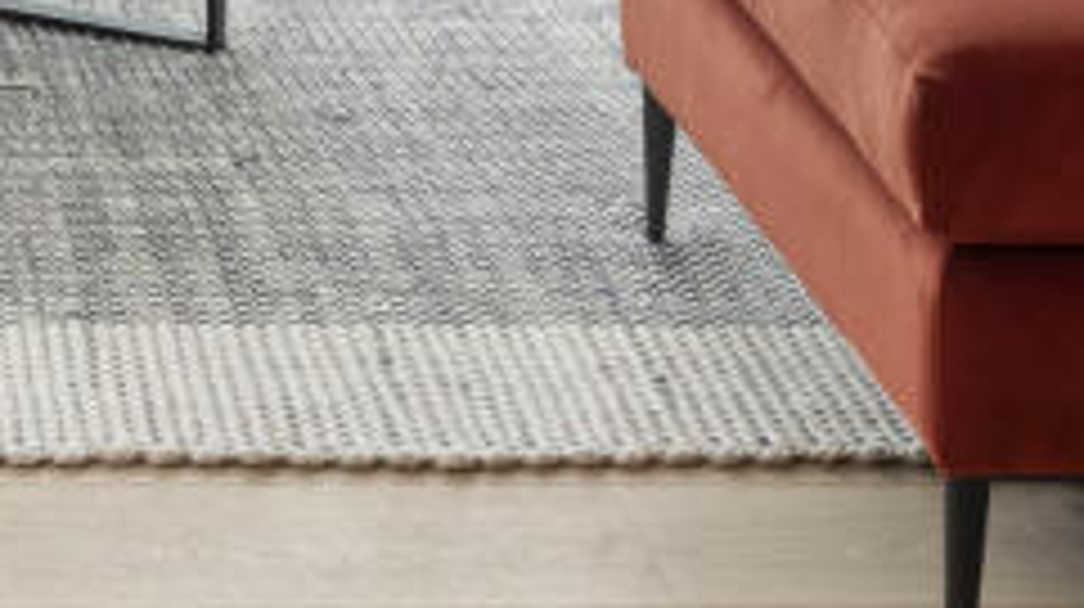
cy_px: -806
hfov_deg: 19.9
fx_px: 2929
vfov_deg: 10.4
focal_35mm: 102
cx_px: -162
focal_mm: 28
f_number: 16
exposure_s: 1
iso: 100
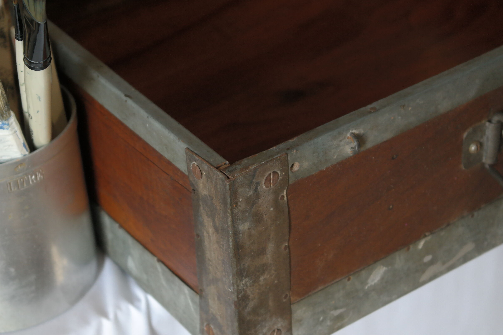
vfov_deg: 14.4
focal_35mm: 95
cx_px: 220
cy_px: 190
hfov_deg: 21.4
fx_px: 1327
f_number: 5.6
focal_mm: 50
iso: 800
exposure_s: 1/80
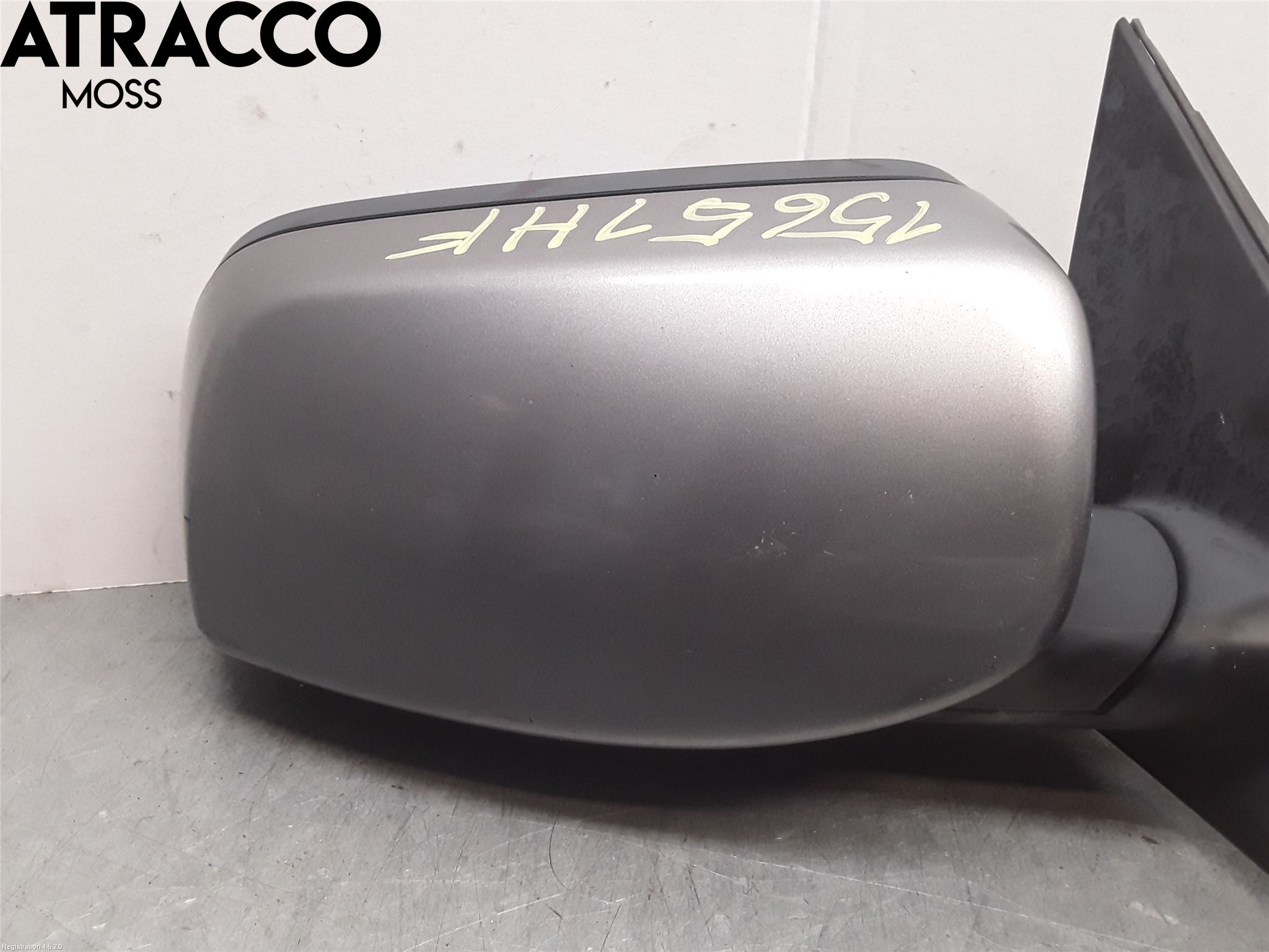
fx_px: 1026
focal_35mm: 28
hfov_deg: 63.4
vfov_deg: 49.7
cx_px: 634
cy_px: 476
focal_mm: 2.91
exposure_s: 1/100
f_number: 1.9
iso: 100
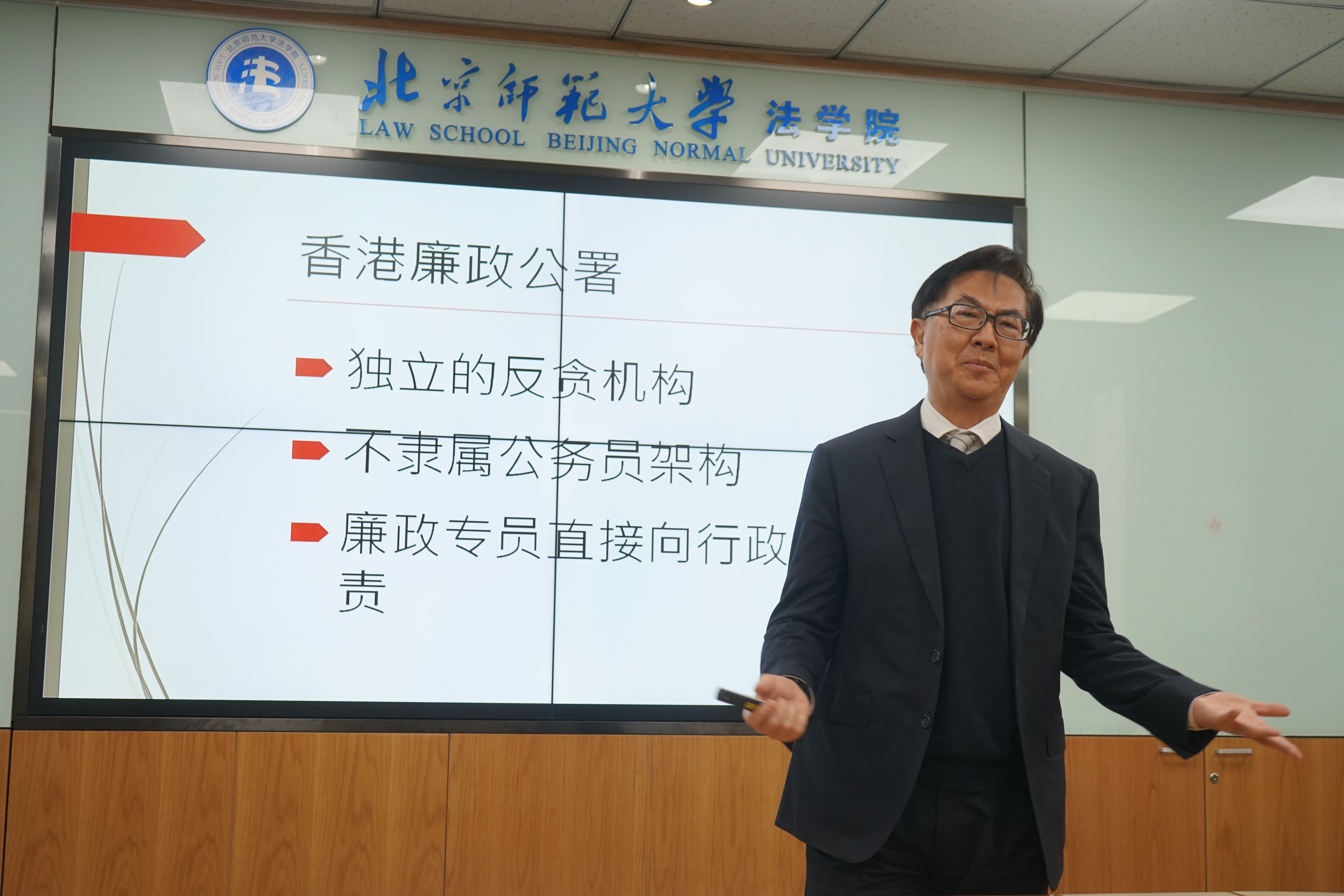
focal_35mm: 43
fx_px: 1605
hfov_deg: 45.4
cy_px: 448
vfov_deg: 31.2
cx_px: 672
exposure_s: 1/160
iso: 500
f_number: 4.5
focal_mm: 43
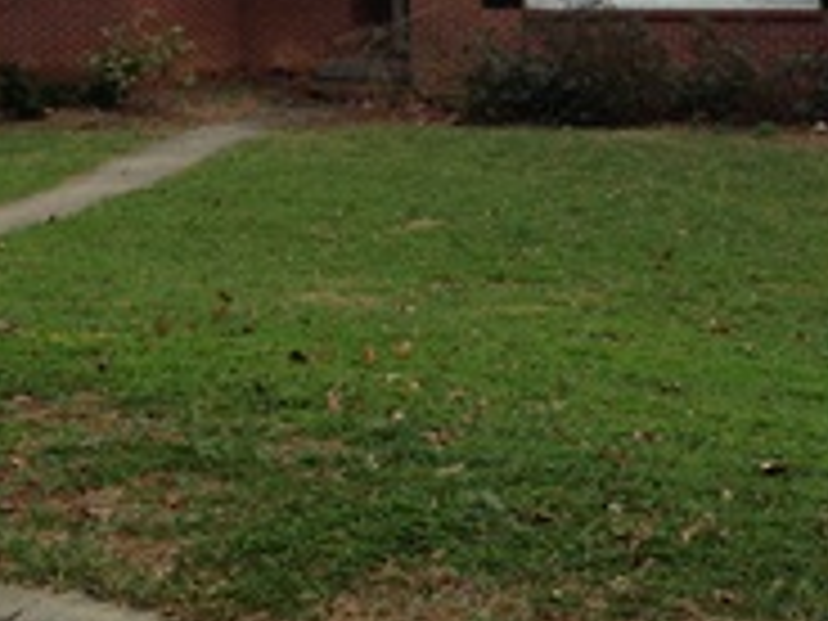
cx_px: 760
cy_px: 27
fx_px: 2033
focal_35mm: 85
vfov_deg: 17.0
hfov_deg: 22.4
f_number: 2.4
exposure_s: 1/326
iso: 50
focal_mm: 4.28
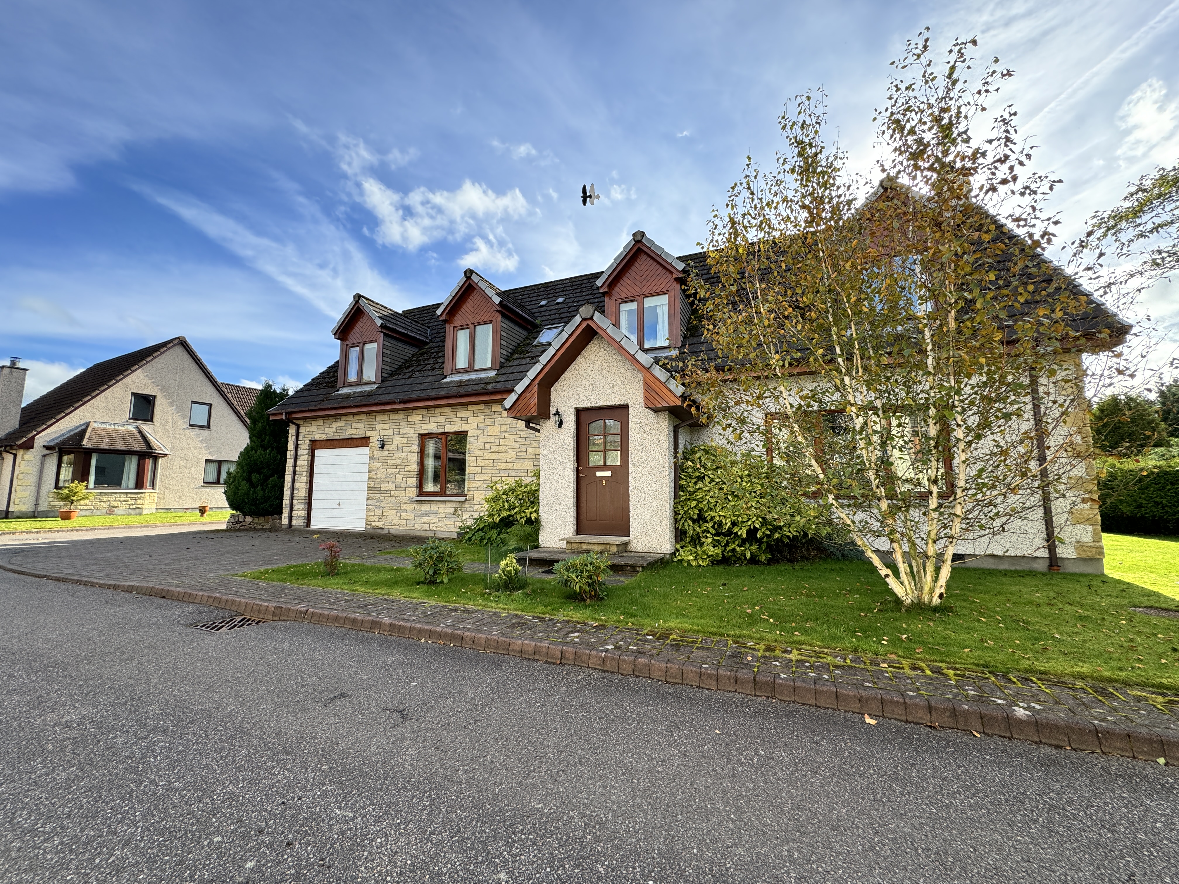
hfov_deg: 102.1
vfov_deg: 85.7
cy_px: 442
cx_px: 590
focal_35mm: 14
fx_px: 477
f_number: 2.2
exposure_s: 1/359
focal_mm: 2.22
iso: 40
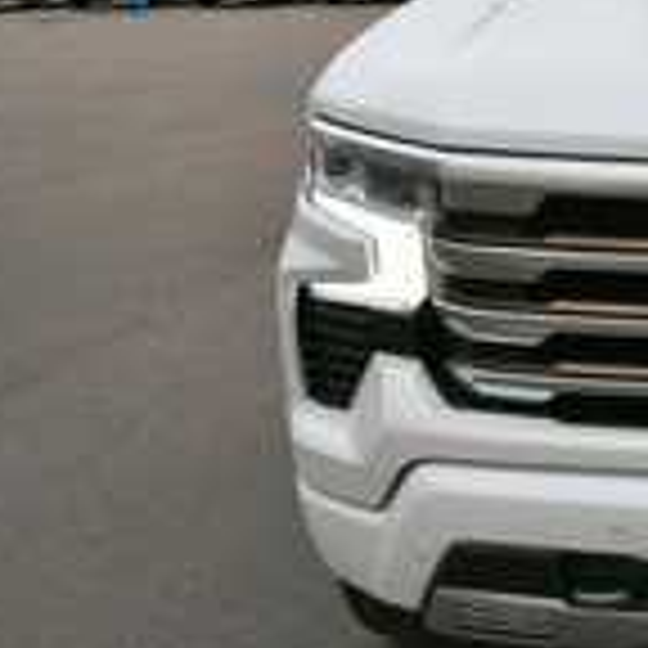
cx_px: 868
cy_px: 263
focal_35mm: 71
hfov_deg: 21.7
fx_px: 1504
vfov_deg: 24.3
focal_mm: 20
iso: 200
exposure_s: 1/250
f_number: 7.1
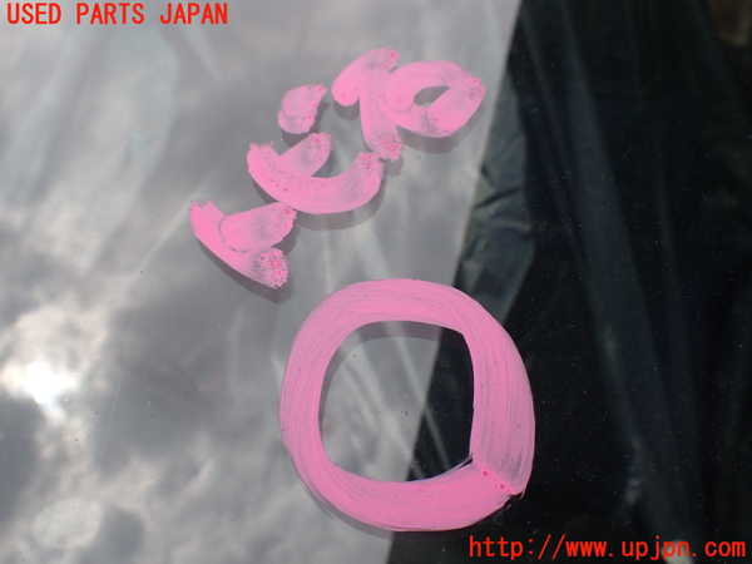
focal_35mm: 30
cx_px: 376
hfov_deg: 60.0
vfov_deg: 46.8
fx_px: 652
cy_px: 282
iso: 100
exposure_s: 1/800
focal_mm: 5.4
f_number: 3.2
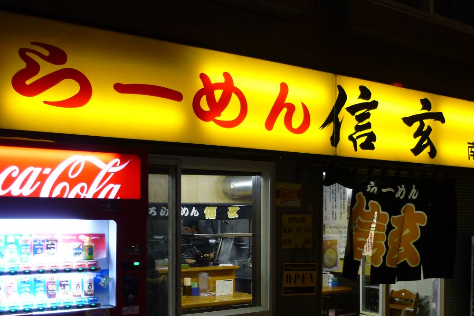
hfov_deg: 44.5
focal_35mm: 44
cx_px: 238
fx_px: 579
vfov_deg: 30.2
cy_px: 227
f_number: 2.8
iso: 200
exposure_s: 1/30
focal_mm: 5.5
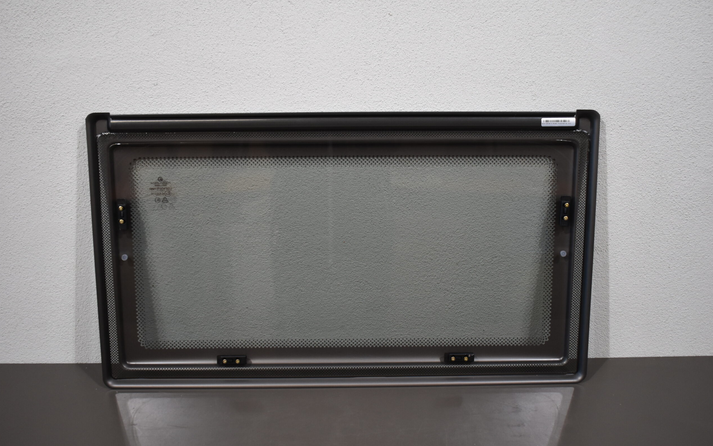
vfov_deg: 30.9
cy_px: 234
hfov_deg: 47.7
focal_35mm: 42
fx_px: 807
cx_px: 355
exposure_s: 1/250
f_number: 4
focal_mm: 27
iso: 800
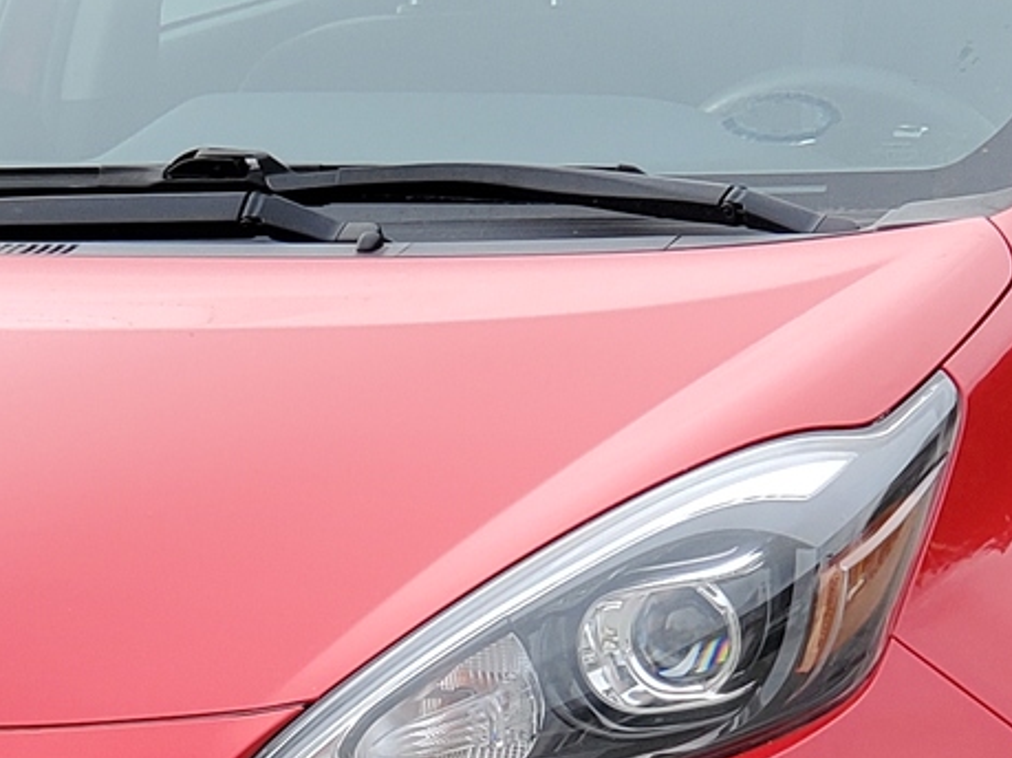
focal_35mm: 232
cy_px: 588
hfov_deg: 8.5
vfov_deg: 6.4
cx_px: 121
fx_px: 6781
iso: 50
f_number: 2.4
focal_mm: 6
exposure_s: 1/186
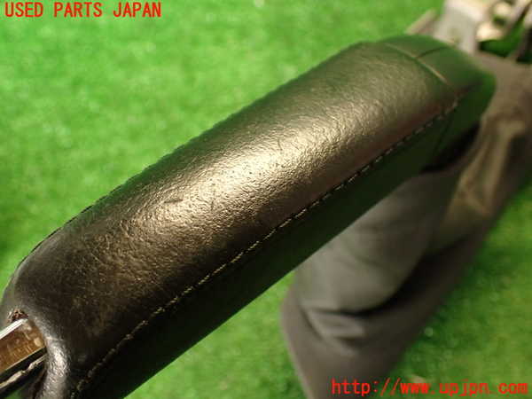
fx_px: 492
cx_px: 266
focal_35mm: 32
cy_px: 200
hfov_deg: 56.8
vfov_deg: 44.2
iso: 400
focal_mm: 5.79
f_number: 2.4
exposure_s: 1/30
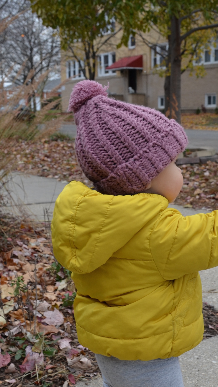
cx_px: 127
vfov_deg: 40.3
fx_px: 524
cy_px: 246
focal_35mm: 51
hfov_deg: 23.5
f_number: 5.6
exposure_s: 1/125
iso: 200
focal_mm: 18
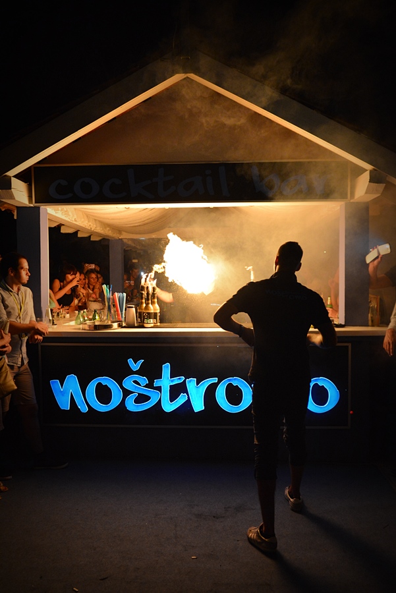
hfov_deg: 41.2
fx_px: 527
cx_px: 198
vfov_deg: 58.7
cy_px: 296
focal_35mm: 32
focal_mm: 32
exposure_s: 1/400
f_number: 4
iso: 2500
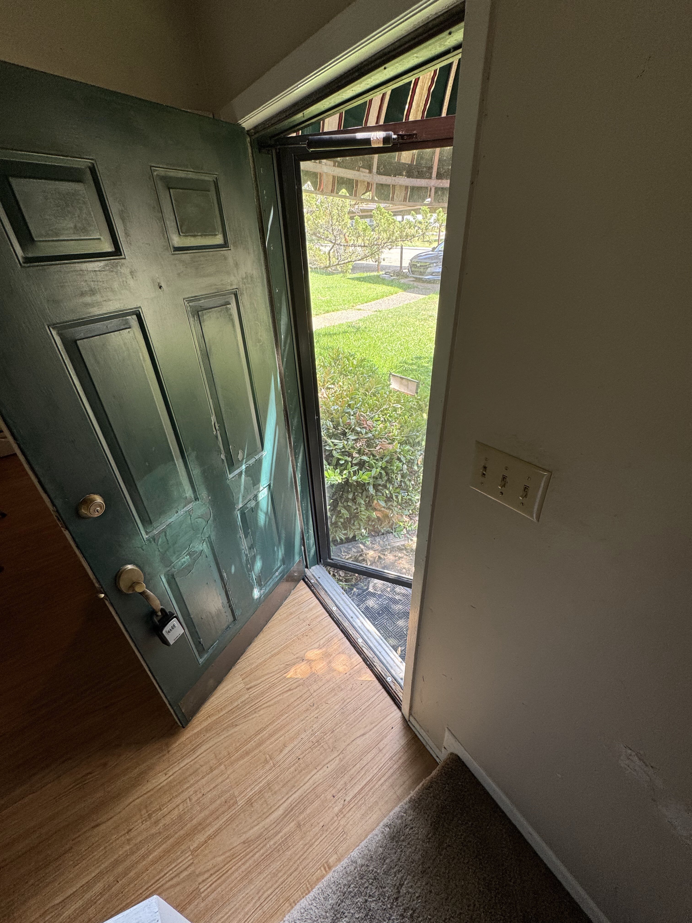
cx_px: 346
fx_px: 373
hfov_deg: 85.7
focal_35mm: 14
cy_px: 462
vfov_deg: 102.1
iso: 64
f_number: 2.2
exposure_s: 1/99
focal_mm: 2.22
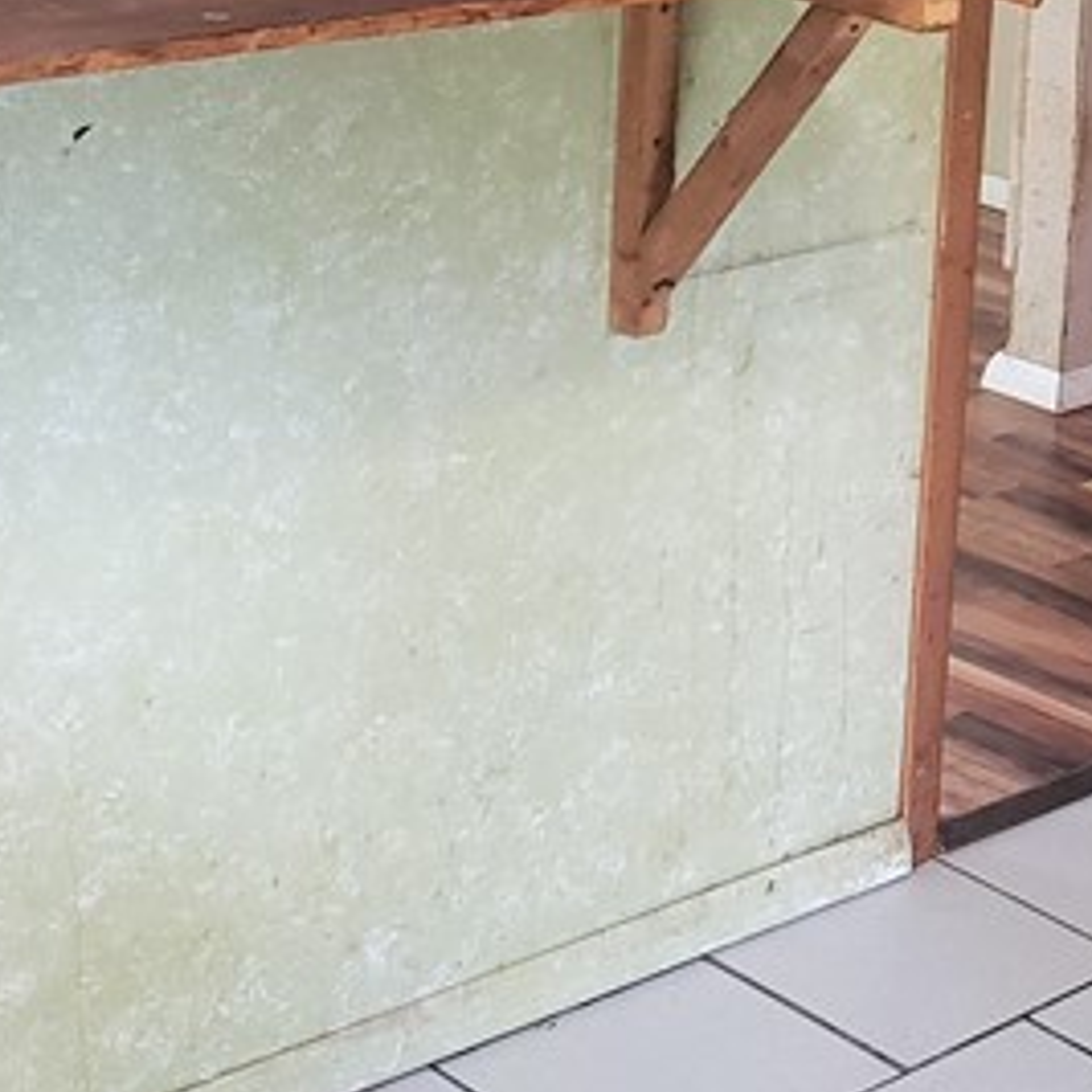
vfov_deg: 19.4
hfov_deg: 18.6
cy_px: 110
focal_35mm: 88
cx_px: 1346
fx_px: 3141
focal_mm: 4.3
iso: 250
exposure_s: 1/40
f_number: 2.4
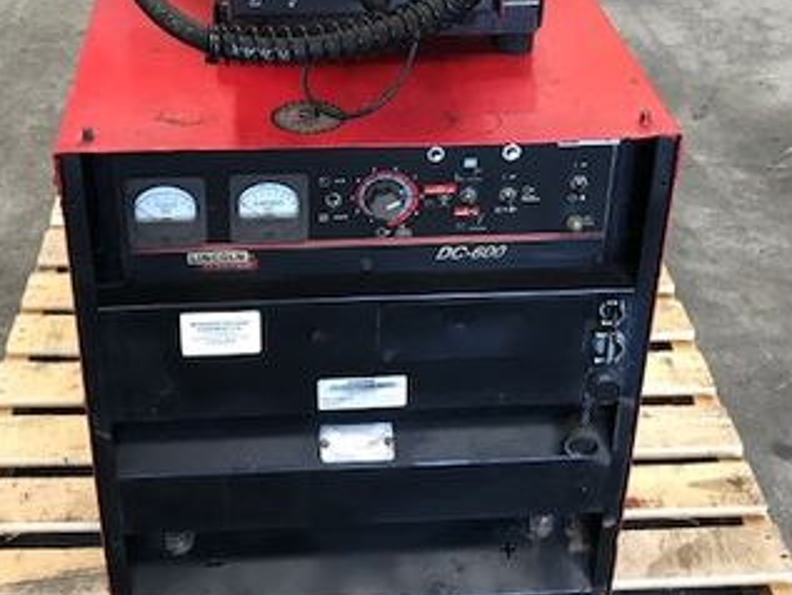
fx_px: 1213
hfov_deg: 36.1
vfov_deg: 27.2
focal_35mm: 53
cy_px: 150
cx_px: 330
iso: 25
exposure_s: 1/30
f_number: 1.8
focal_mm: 3.99
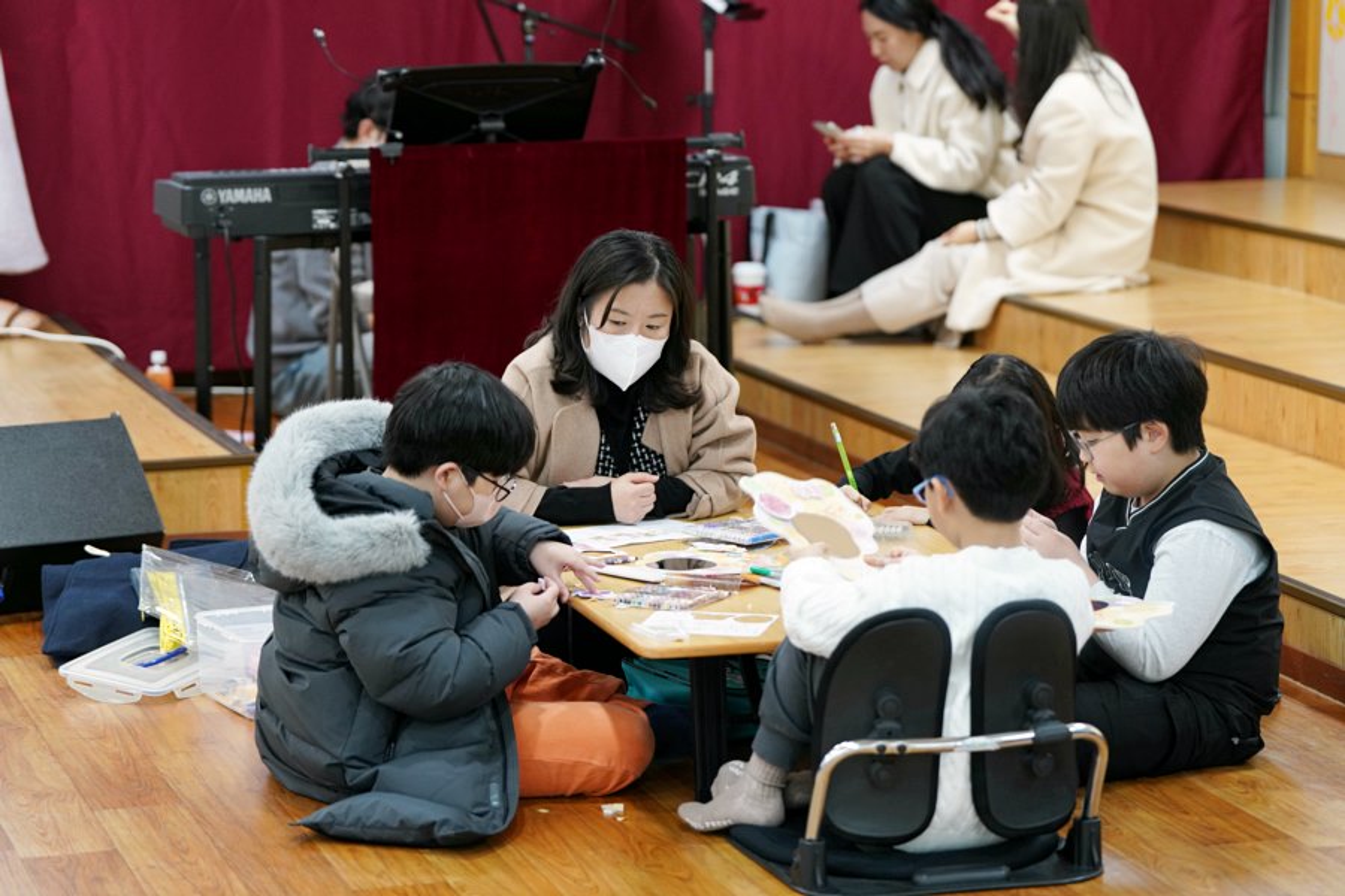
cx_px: 672
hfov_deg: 19.5
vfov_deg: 13.0
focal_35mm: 105
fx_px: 3923
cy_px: 448
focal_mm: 105
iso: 1600
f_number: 2.8
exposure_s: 1/160
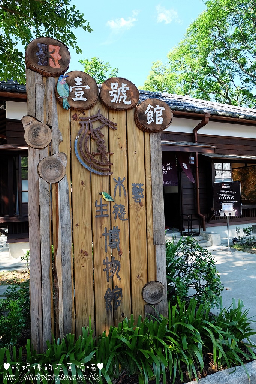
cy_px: 192
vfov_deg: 73.7
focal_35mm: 24
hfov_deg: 53.1
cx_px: 128
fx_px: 256
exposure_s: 1/250
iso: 400
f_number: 4.5
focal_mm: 16
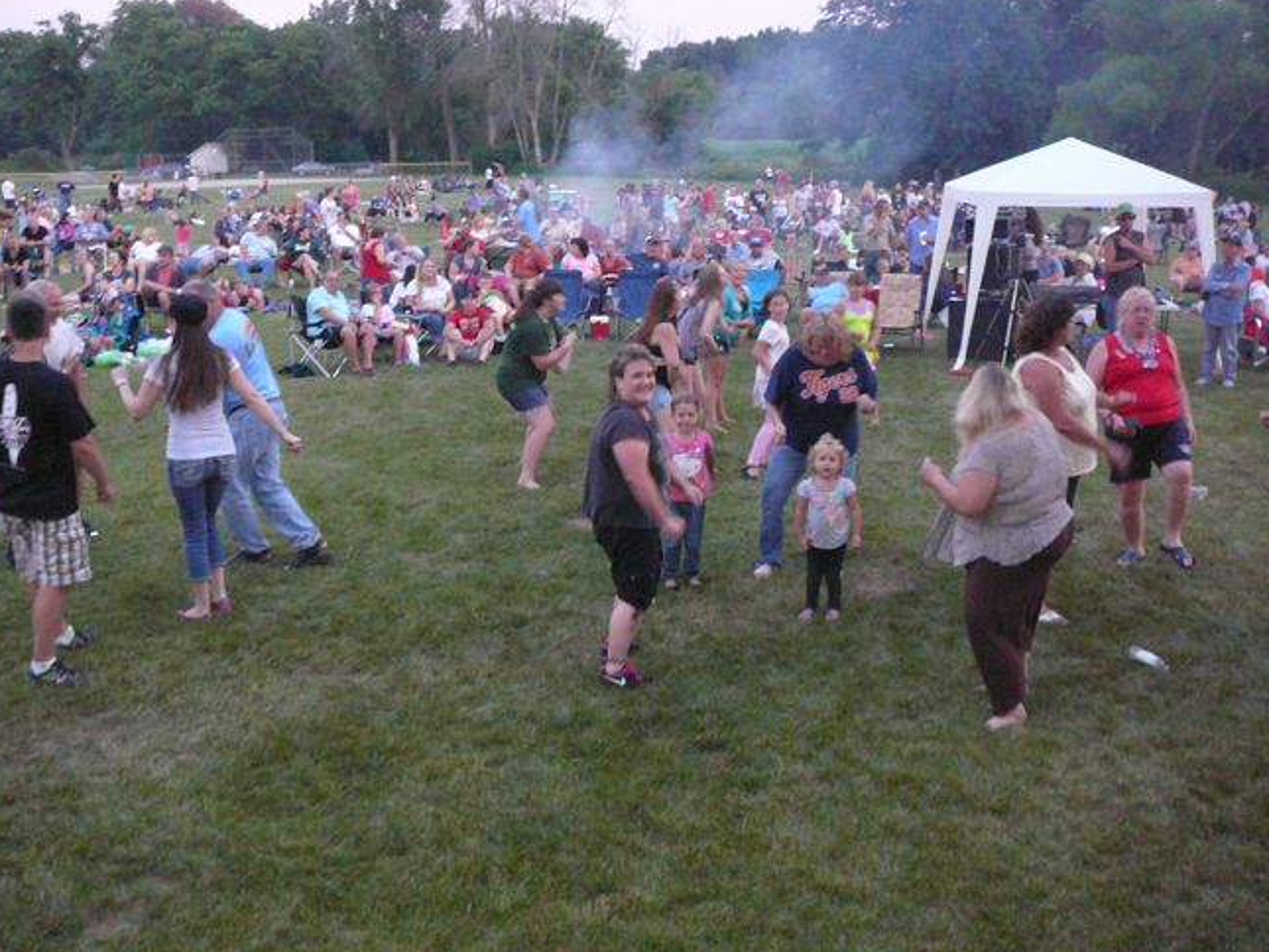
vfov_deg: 37.7
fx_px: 1393
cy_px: 479
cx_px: 608
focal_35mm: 38
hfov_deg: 49.0
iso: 400
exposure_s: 1/30
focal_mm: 5.2
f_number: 2.8
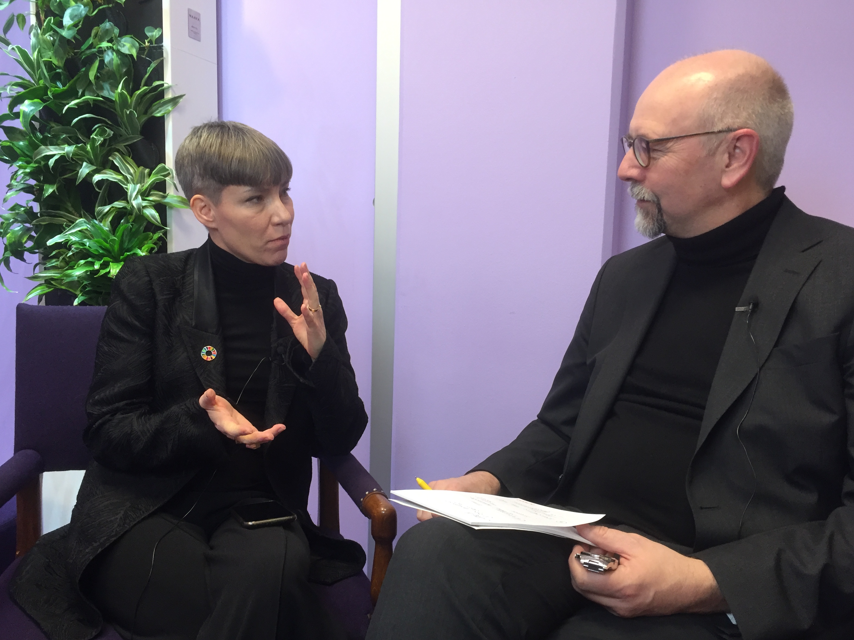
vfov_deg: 46.8
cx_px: 420
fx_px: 740
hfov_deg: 60.0
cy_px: 328
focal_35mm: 30
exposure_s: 1/33
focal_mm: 4.15
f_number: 2.2
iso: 64
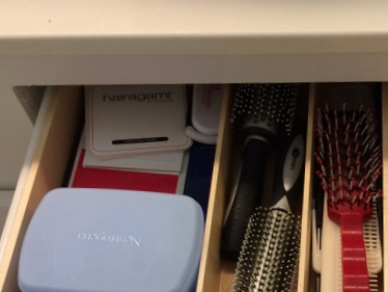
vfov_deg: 22.7
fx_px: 695
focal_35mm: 62
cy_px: 297
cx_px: 354
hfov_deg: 29.8
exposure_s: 1/30
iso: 50
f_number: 2.2
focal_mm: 4.15
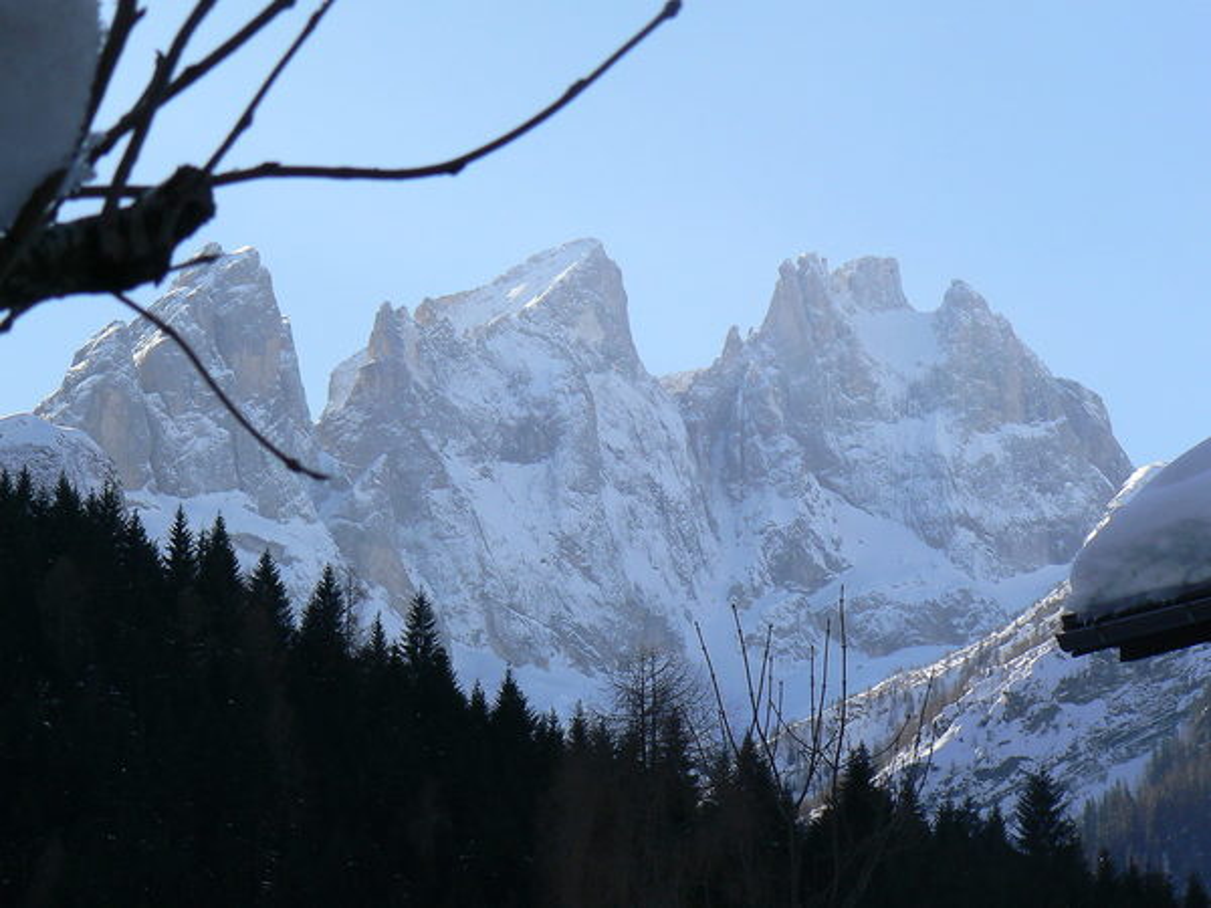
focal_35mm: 147
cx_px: 606
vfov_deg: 10.1
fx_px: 5143
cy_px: 454
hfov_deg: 13.4
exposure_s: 1/400
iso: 80
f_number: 7.1
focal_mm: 24.6
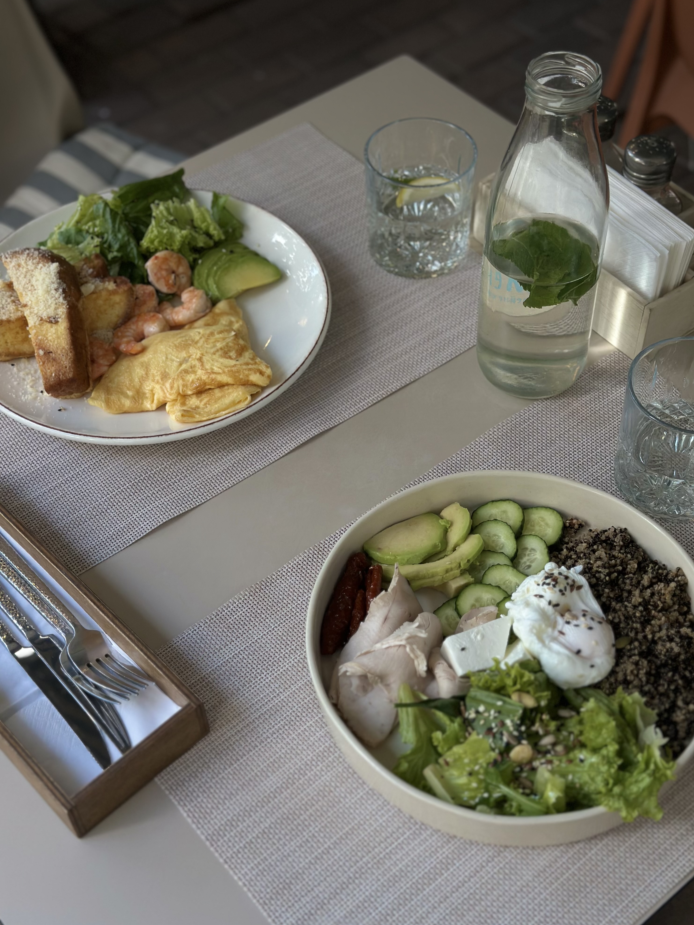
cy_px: 458
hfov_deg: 29.7
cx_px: 354
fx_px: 1310
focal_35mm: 49
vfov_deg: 38.9
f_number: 1.78
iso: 80
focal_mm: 6.86
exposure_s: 1/482
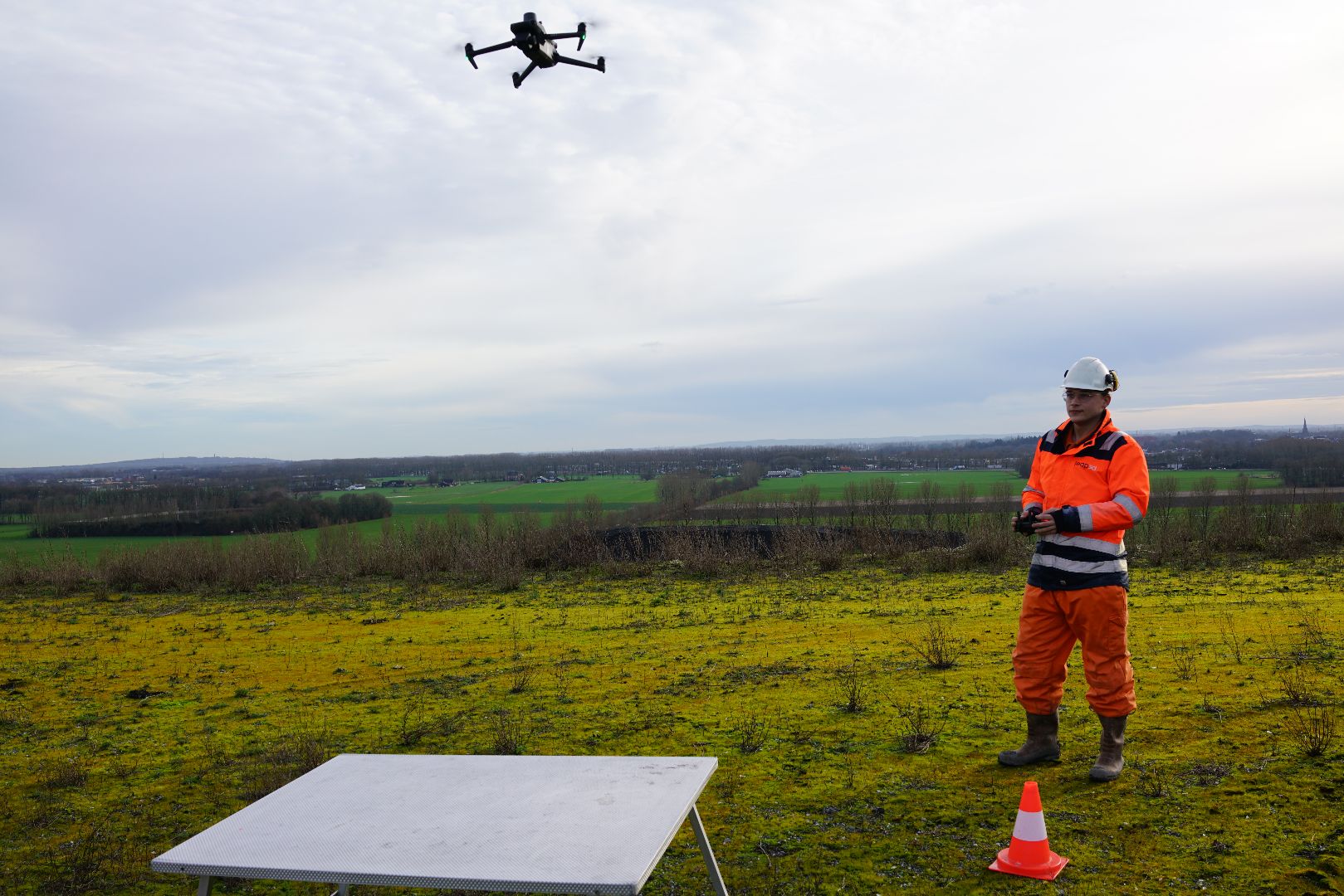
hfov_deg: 54.4
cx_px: 672
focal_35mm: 35
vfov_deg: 37.9
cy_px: 448
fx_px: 1307
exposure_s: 1/100
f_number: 9
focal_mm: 35
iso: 100
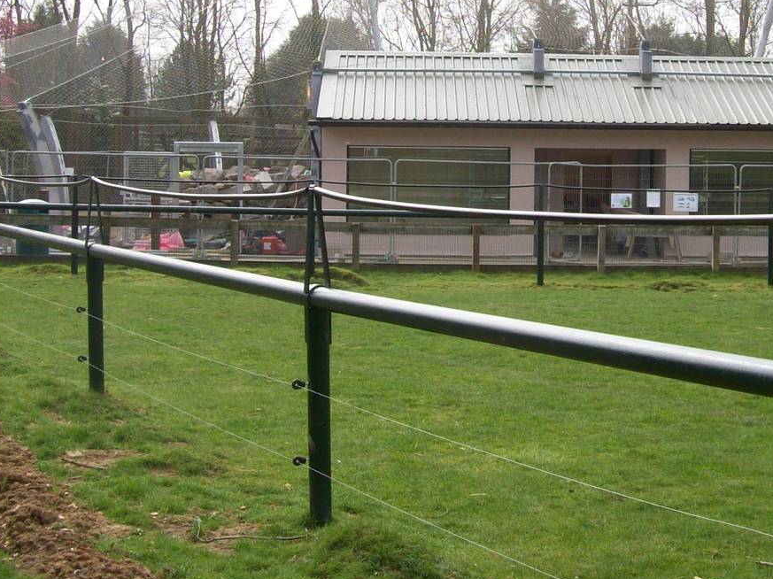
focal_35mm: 66
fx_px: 1473
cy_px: 116
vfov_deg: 22.0
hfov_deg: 29.3
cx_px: 498
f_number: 4.8
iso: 80
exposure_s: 1/306
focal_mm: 6
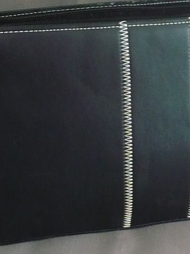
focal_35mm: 95
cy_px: -9
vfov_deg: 19.9
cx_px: 127
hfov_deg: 15.5
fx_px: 695
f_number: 2.8
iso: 400
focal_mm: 6.1
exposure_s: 1/10
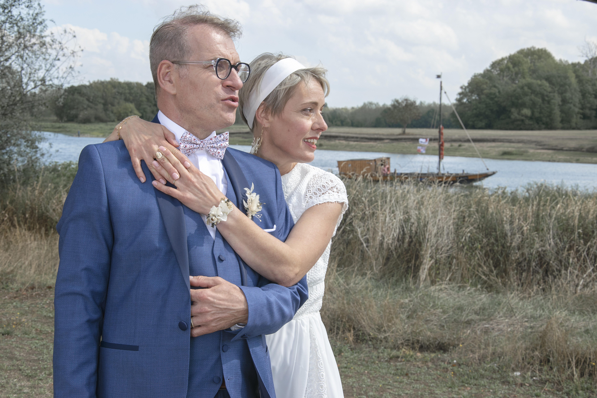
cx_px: 298
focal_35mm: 57
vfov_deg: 23.8
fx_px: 945
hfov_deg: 35.1
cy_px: 199
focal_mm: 38
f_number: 10
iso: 100
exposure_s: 1/160
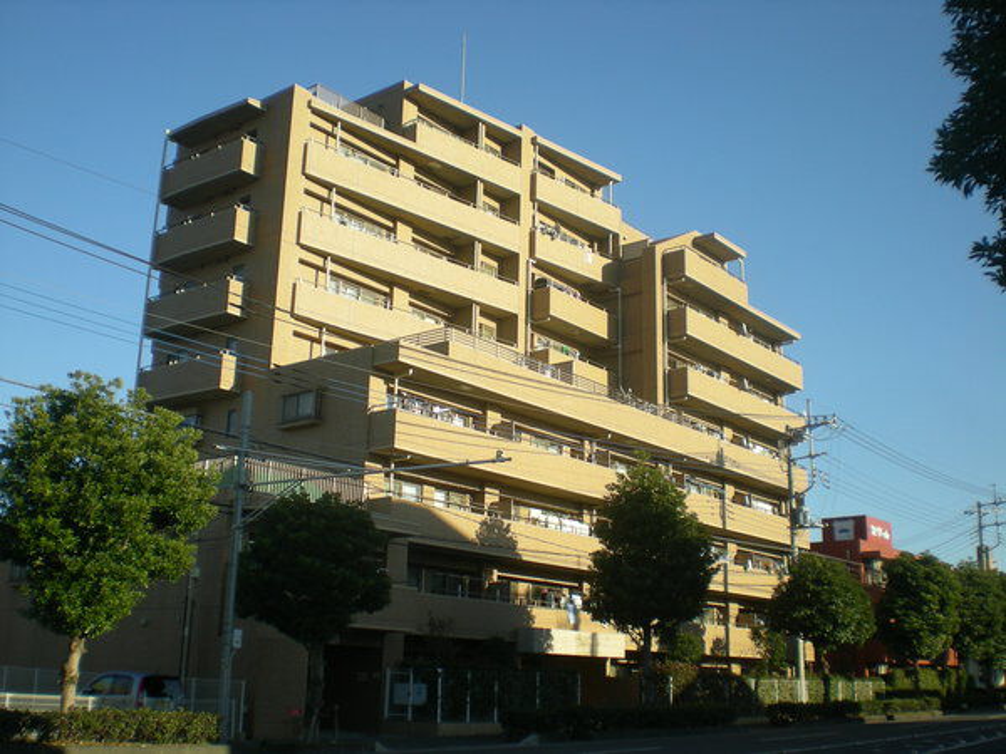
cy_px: 377
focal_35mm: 38
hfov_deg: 49.0
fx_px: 1104
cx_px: 503
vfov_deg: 37.7
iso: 50
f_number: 4.6
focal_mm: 6.3
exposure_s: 1/234
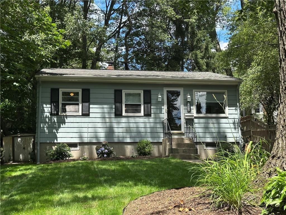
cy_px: 108
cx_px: 143
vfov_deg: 30.3
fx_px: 397
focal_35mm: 48
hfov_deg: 39.7
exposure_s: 1/1095
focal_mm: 6.86
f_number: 1.78
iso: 64
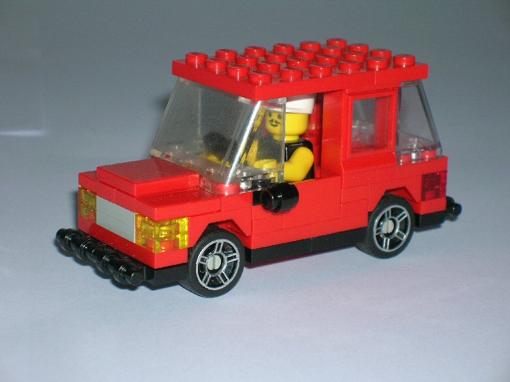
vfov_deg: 14.5
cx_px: 255
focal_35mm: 102
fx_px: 1502
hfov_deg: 19.3
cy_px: 191
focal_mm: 17.1
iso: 50
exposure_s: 1/60.1
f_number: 4.9
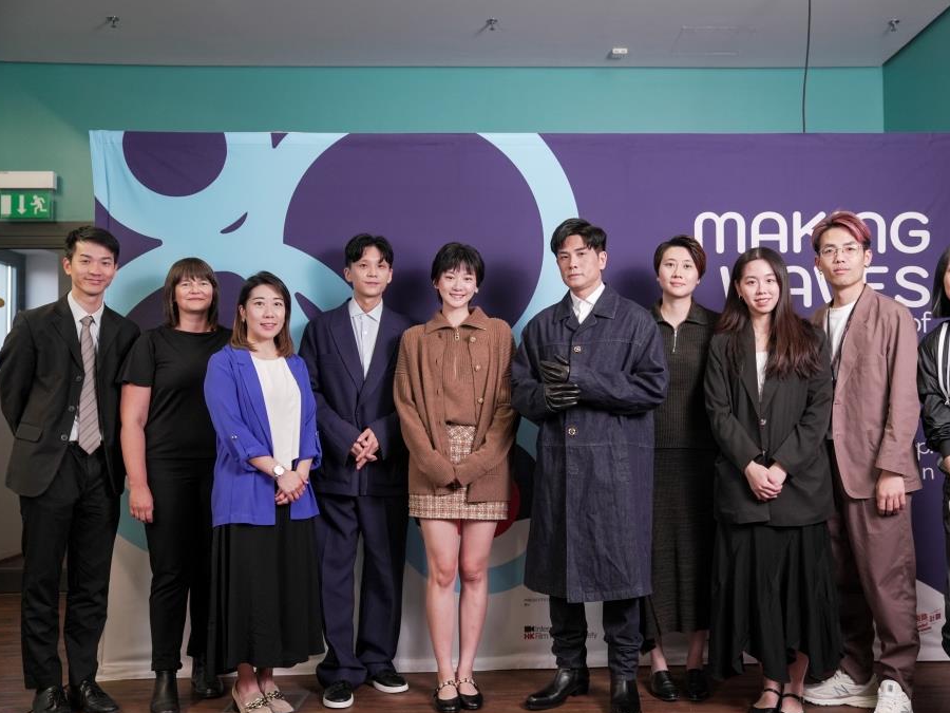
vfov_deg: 40.7
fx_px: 961
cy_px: 360
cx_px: 528
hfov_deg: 52.5
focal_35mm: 35
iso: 2000
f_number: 2.8
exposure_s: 1/100
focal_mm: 32
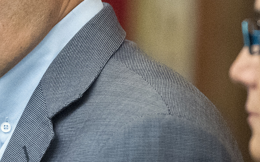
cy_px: 68
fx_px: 7165
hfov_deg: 2.1
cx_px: -43
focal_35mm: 1011
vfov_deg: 1.3
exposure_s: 1/60
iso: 3200
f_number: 2.8
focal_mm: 200
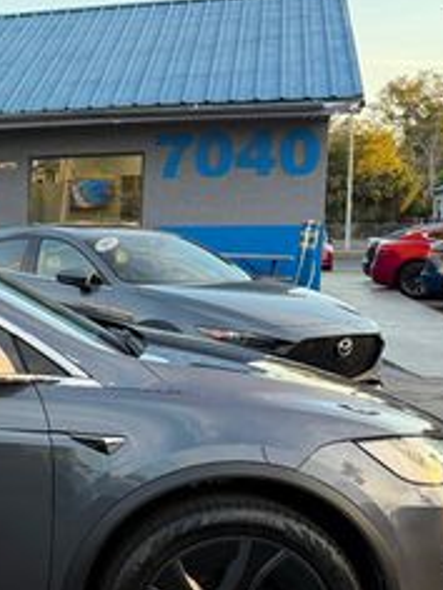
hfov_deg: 19.4
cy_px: 360
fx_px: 1109
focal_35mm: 65
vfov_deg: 29.7
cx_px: -240
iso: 100
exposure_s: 1/356
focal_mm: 6.76
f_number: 1.78
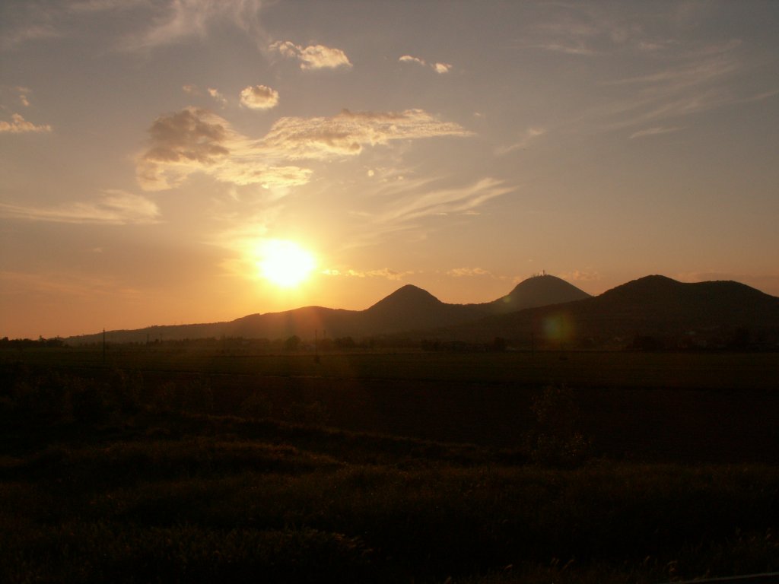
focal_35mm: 35
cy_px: 292
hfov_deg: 52.6
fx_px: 788
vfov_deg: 40.7
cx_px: 390
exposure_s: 1/400
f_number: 8
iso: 50
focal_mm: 5.86
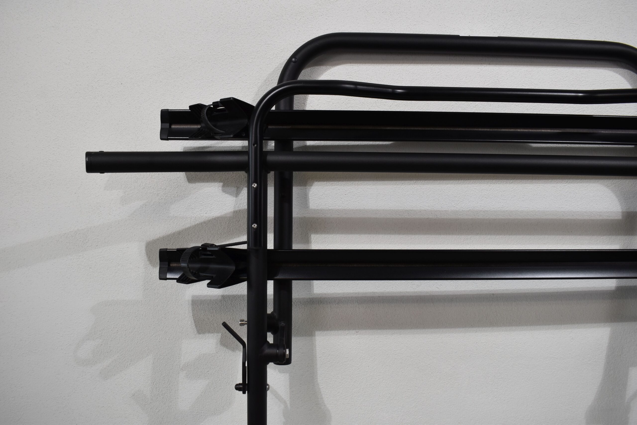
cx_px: 318
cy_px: 212
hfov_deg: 59.5
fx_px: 557
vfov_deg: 41.7
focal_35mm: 32
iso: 400
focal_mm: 21
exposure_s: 1/125
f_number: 5.6
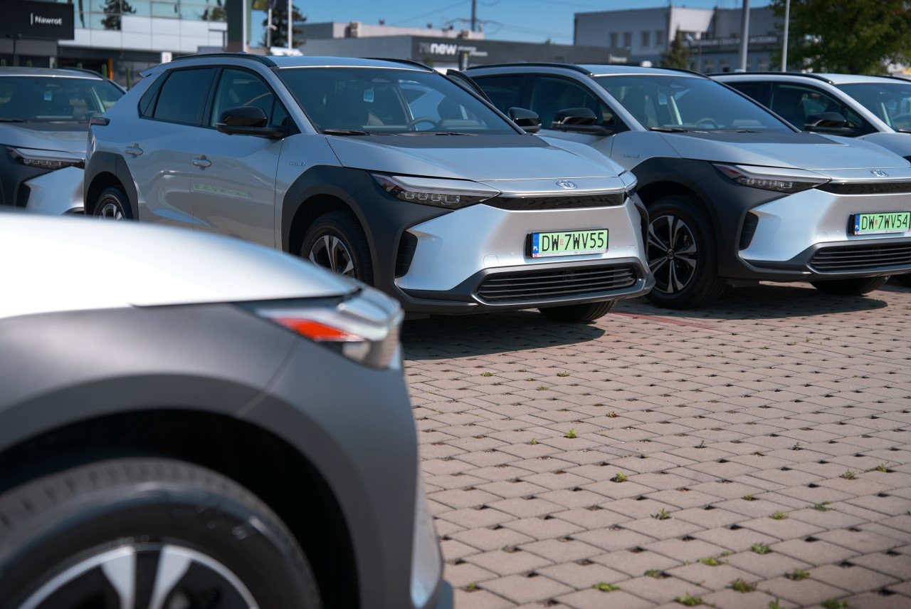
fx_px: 1443
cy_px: 304
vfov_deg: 23.8
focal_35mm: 57
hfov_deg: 35.0
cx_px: 456
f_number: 2.8
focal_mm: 57
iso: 100
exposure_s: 1/2000
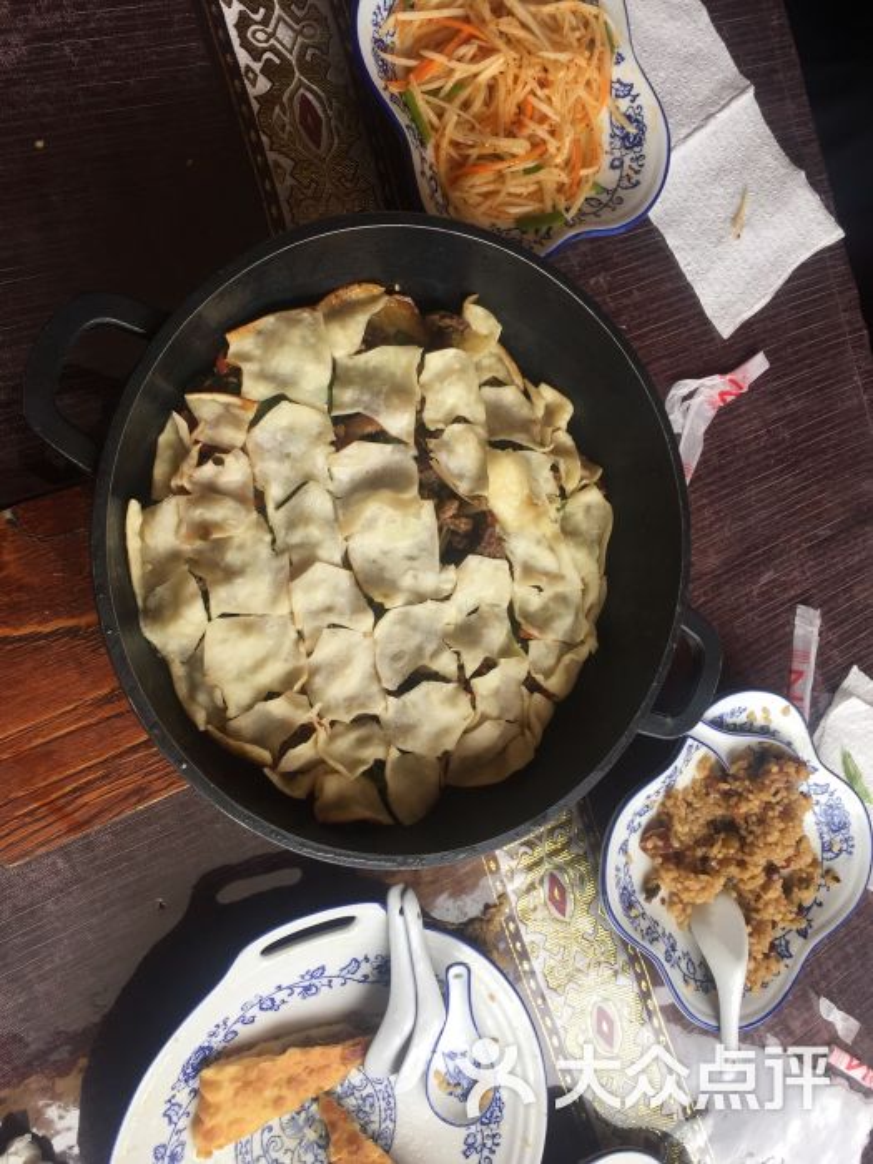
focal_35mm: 29
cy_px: 582
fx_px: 975
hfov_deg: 48.2
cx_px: 436
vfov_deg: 61.7
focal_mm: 4.15
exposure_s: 1/100
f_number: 2.2
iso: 50
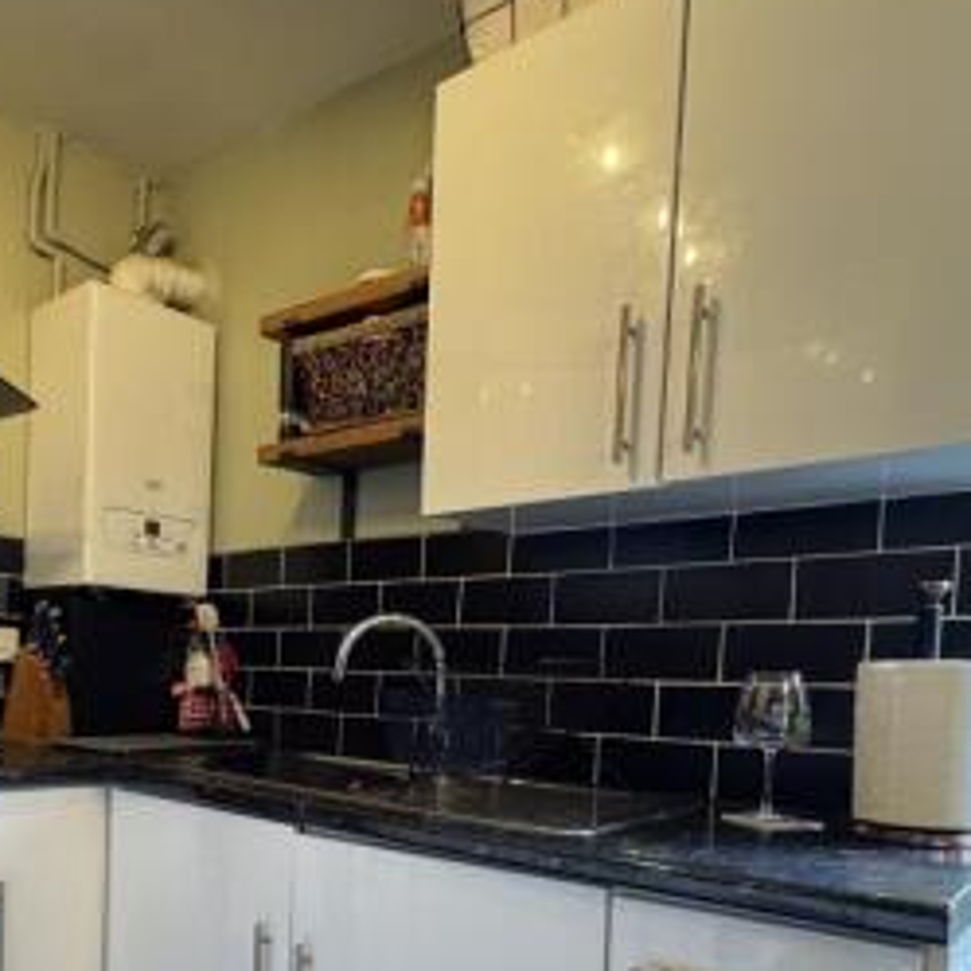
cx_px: 205
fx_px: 920
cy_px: 735
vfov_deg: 53.0
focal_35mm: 29
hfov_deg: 52.3
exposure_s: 1/50
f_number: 2.2
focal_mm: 2.22
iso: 160
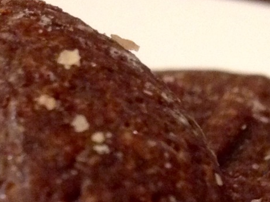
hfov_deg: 13.2
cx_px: -24
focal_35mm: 147
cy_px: 335
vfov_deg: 9.7
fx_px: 1147
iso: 400
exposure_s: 1/20
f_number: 2.4
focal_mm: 4.12
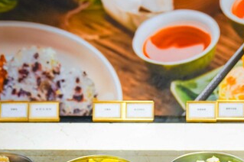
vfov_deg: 14.1
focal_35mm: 96
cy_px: 141
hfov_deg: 21.1
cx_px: 181
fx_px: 650
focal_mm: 36
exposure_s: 1/40
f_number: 2.8
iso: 160
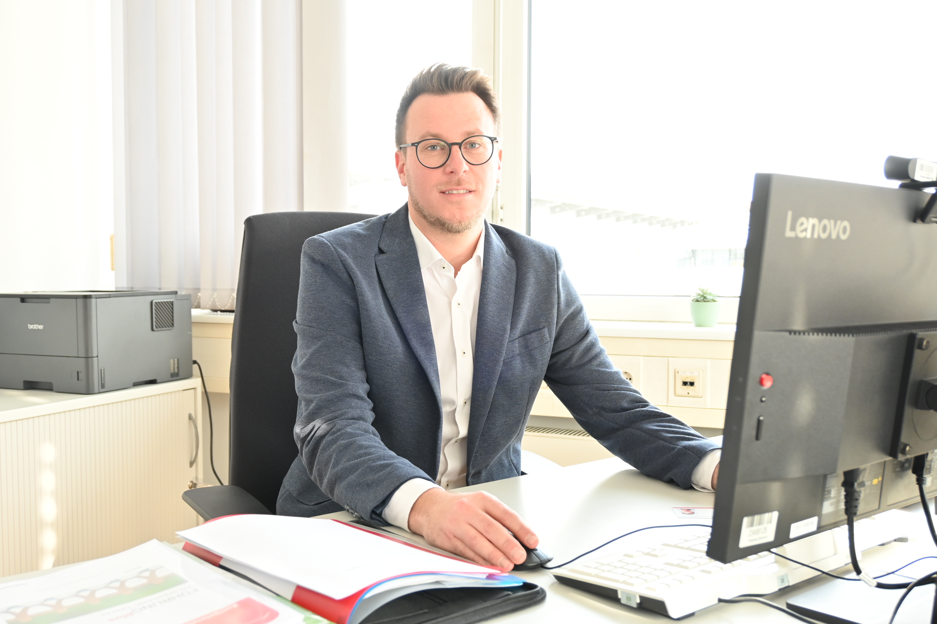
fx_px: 937
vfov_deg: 36.9
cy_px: 312
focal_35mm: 36
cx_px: 468
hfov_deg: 53.1
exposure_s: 1/60
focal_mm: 24
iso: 500
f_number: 4.2
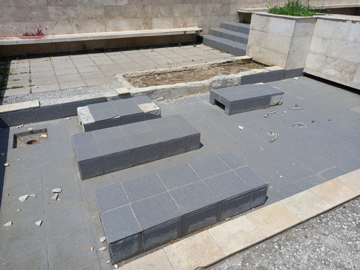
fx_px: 260
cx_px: 180
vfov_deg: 54.9
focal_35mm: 25
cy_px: 135
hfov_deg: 69.4
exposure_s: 1/1220
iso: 25
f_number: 2
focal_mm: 4.6
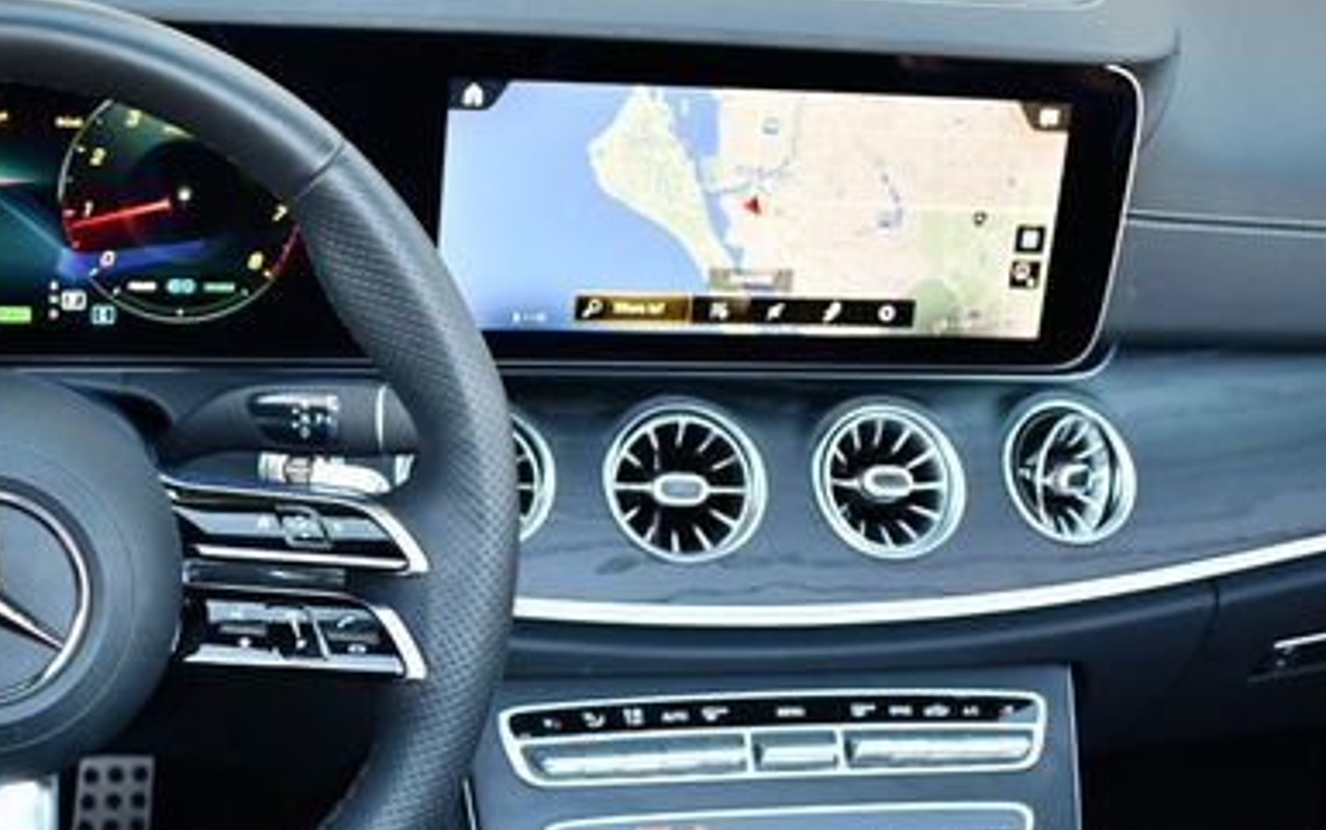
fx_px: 2205
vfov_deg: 21.2
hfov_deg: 32.8
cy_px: 572
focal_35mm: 61
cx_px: 338
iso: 800
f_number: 3.5
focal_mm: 18
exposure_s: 1/200
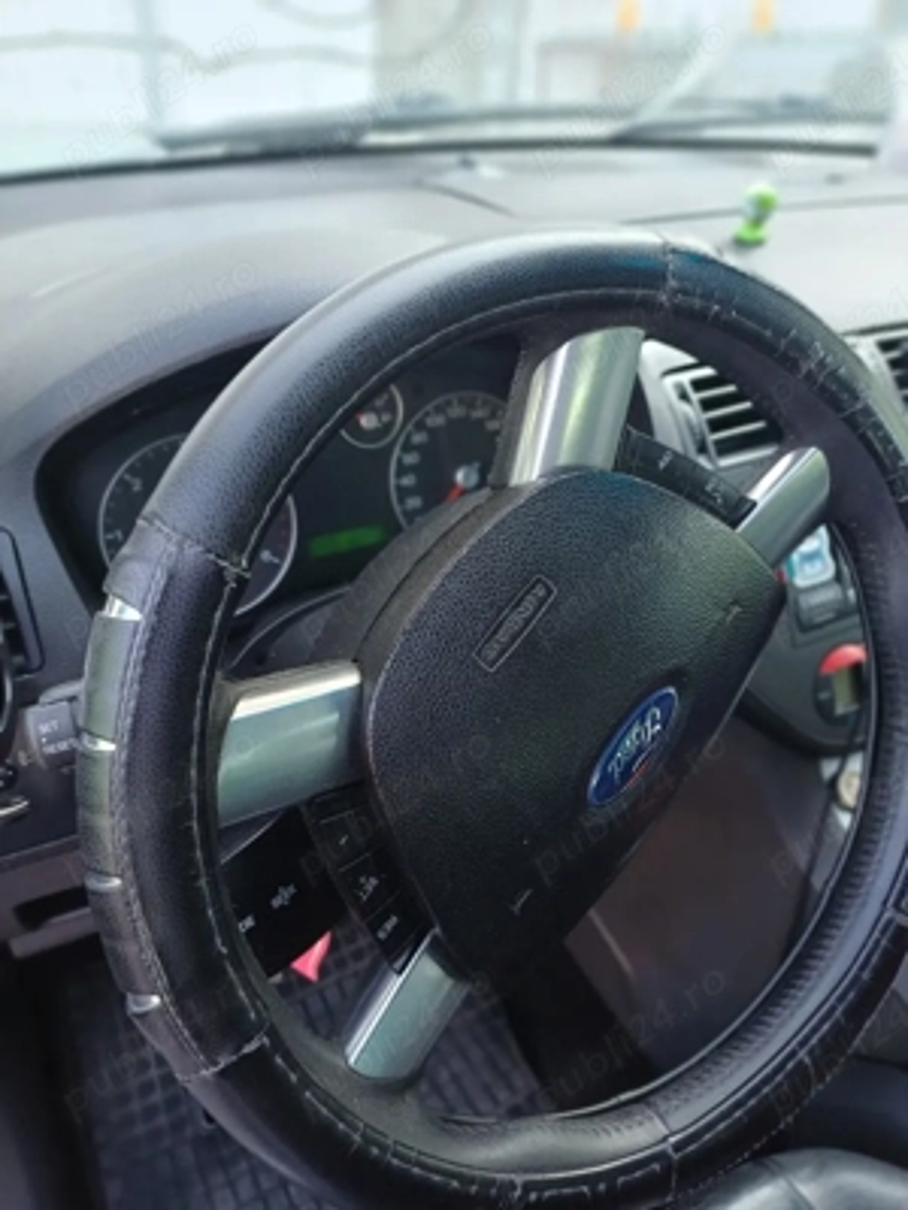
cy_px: 605
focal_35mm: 25
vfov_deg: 69.4
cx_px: 454
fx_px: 874
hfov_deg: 54.9
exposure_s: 1/50
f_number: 1.8
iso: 125
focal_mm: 4.65
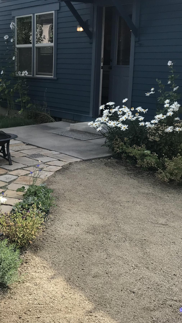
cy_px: 178
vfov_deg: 40.5
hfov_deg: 23.1
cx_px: 31
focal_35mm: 51
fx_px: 438
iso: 20
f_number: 1.8
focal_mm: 3.99
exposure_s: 1/731
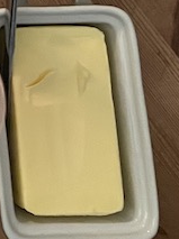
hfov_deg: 9.6
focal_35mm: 137
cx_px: -244
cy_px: -337
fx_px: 947
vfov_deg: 11.7
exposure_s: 1/40
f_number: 1.5
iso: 640
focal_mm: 5.7
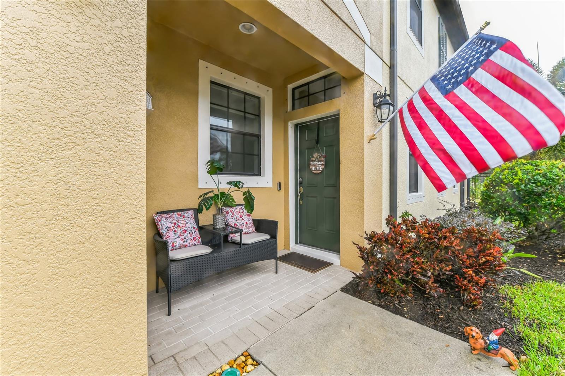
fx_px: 220
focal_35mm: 14
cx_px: 282
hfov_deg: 104.3
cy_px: 188
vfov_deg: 81.2
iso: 200
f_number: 9
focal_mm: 14
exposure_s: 1/100
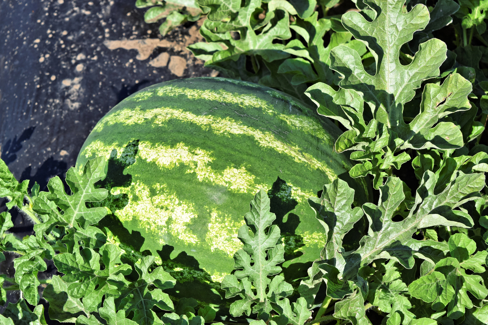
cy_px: 162
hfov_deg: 24.6
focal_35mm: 82
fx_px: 1118
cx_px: 244
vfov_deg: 16.6
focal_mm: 55
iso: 100
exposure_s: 1/320
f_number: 8
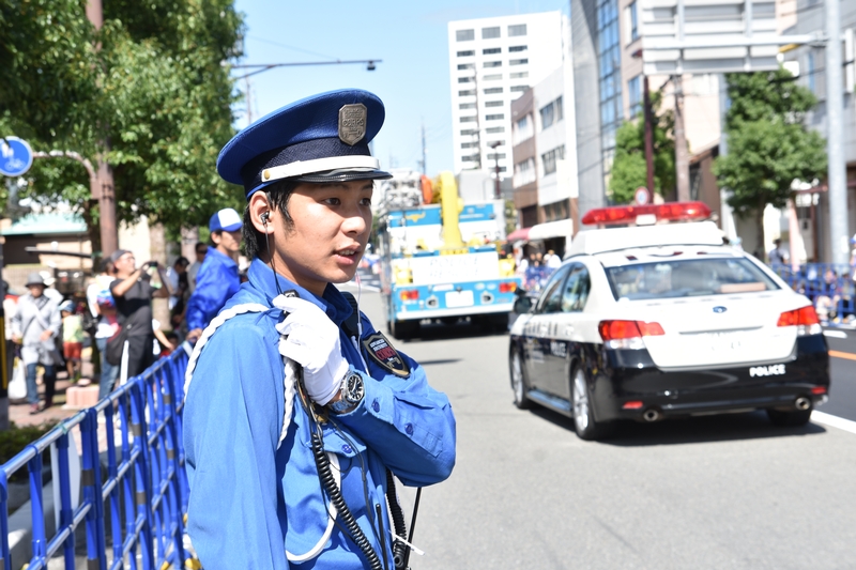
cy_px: 285
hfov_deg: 28.1
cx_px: 428
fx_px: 1712
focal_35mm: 72
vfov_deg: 18.9
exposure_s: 1/200
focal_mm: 48
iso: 100
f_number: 8
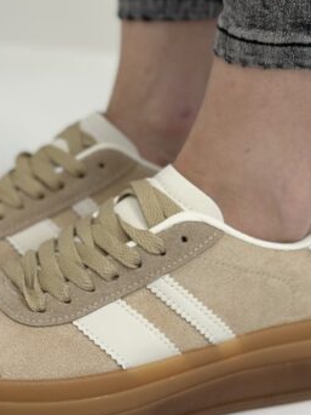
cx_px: 122
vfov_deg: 17.5
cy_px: 121
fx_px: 1342
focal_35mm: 112
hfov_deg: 13.2
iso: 125
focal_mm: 6.86
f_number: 1.78
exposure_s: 1/100
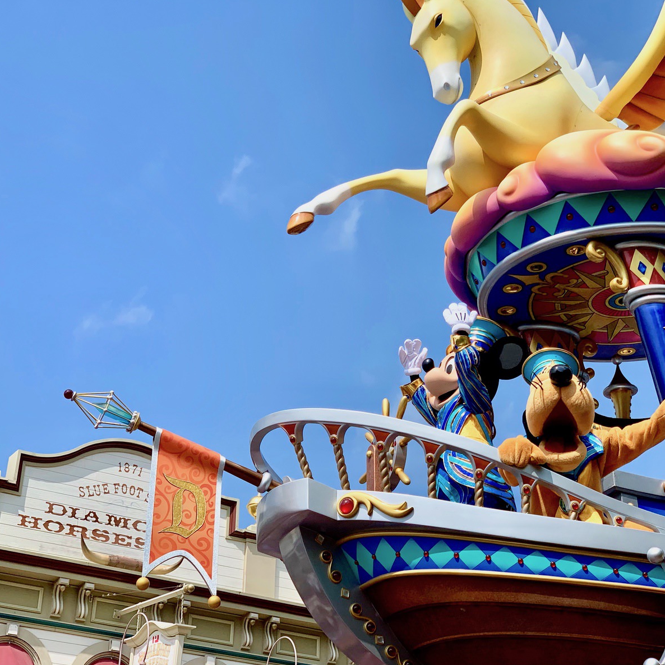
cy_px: 331
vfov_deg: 27.7
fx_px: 1348
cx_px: 347
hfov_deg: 27.7
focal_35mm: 62
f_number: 2.4
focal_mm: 6
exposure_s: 1/1597
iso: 16
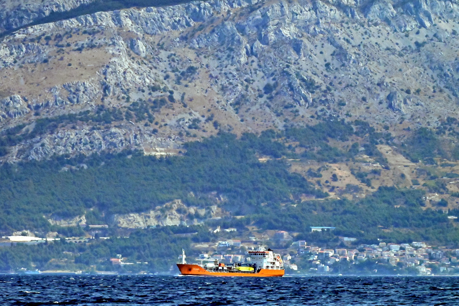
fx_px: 3826
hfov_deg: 6.9
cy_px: 153
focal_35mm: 300
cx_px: 230
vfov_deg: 4.6
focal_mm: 300
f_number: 29
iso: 25600
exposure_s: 1/8000
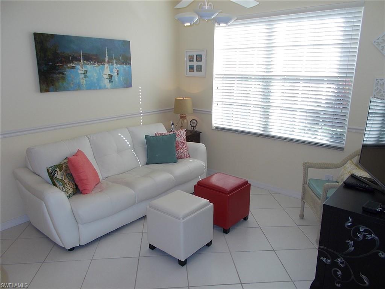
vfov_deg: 53.1
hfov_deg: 67.3
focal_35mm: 26
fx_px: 289
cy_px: 144
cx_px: 192
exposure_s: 1/50
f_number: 3.2
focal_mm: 4.6
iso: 80
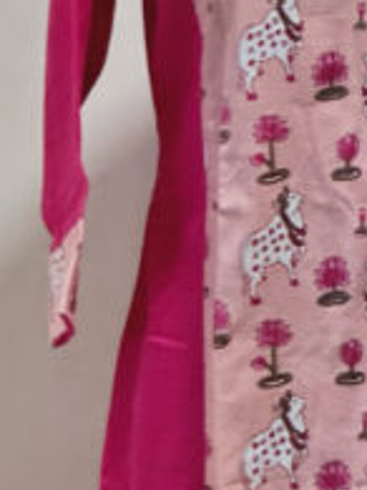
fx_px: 4472
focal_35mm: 316
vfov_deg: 6.3
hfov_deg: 4.7
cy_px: 442
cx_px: 359
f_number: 2.8
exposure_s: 1/20
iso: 400
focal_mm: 9
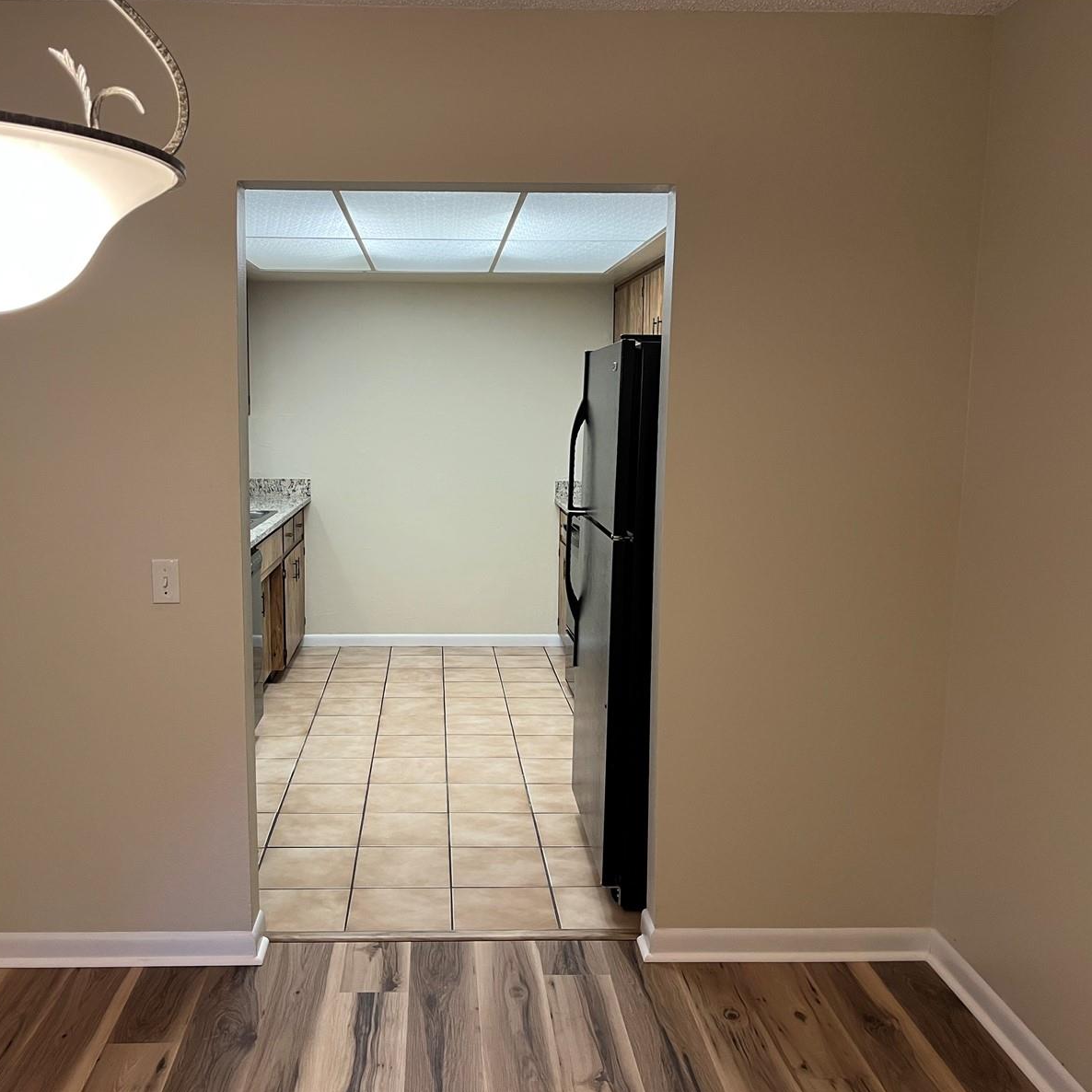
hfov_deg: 52.3
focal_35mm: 31
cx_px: 459
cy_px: 543
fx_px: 1106
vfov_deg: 52.5
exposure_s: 1/60
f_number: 1.6
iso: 125
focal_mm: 5.1
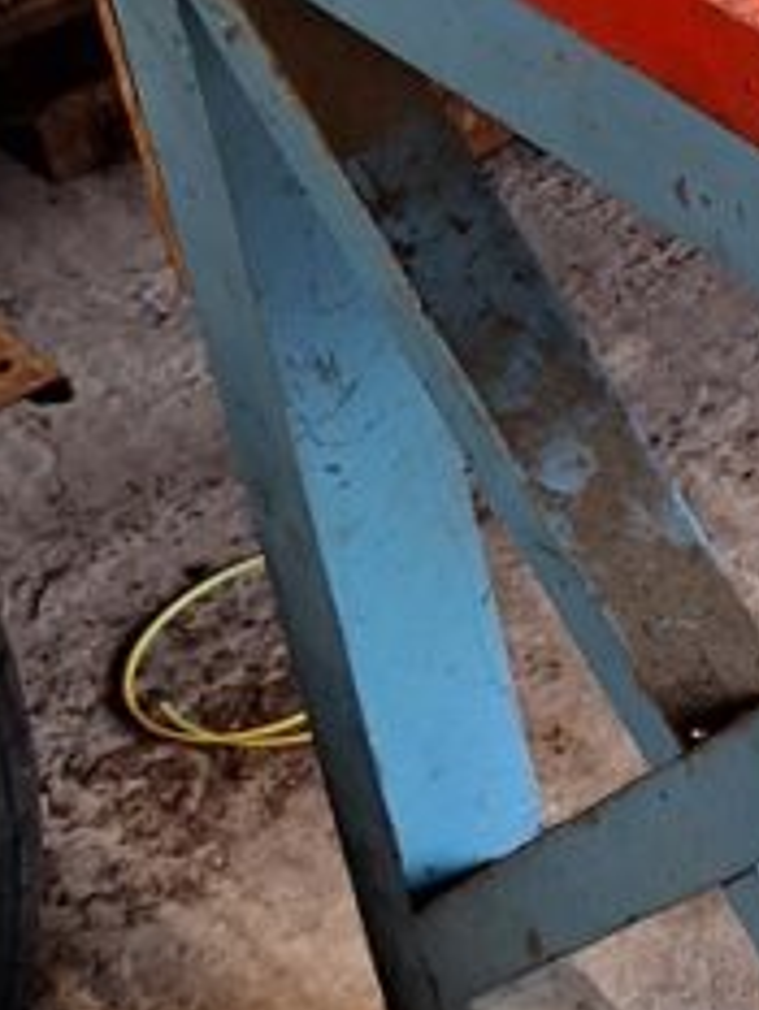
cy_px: -286
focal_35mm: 101
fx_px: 2950
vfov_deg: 18.2
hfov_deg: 13.0
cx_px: 1444
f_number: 1.8
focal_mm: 5.54
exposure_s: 1/50
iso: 100
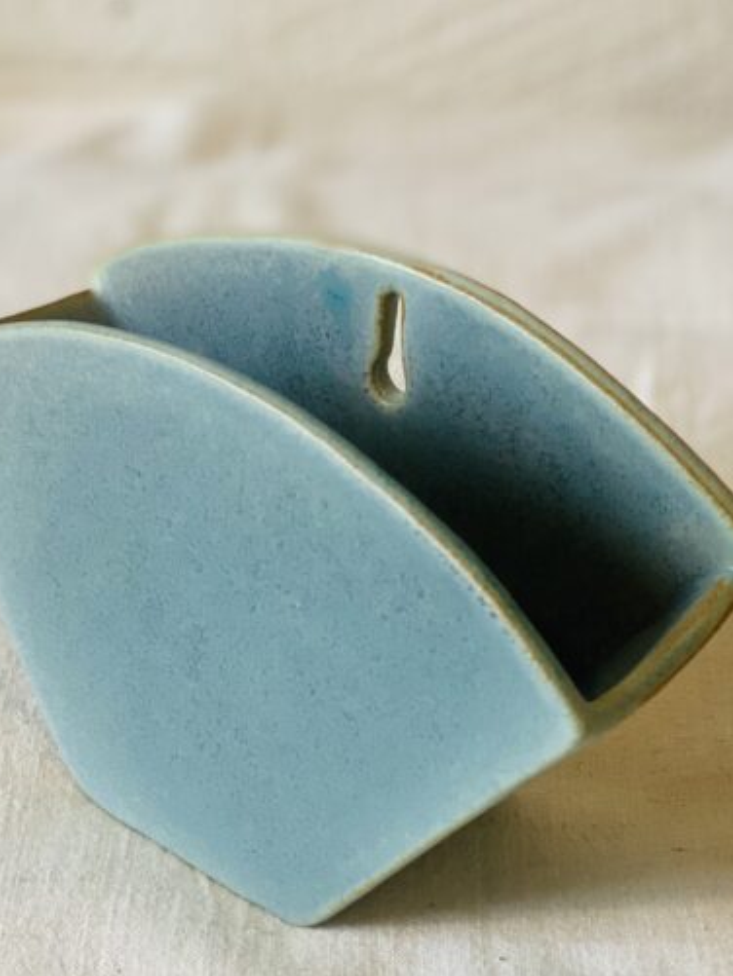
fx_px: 2342
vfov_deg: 23.5
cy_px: 559
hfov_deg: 17.8
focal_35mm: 83
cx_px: 304
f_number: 2
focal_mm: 6
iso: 250
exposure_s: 1/100
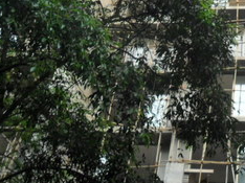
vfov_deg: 19.2
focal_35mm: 74
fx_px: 523
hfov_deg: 25.8
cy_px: -10
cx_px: 203
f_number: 3.5
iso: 100
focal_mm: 4.9
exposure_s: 1/90
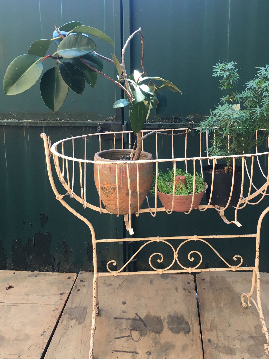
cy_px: 160
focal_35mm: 38
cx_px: 150
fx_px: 394
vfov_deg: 48.9
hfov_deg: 37.7
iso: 25
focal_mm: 4.15
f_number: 2.2
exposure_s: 1/33
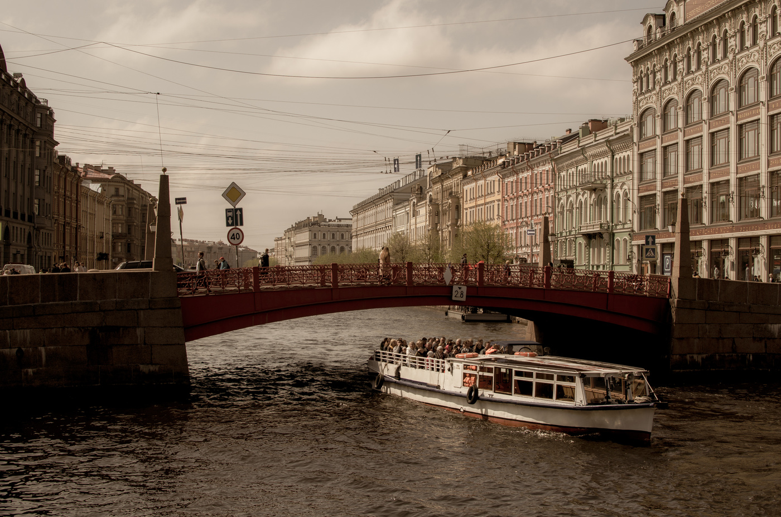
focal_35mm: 52
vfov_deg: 25.6
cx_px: 390
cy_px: 258
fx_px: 1136
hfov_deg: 37.9
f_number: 8
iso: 100
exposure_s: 1/500
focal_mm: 35
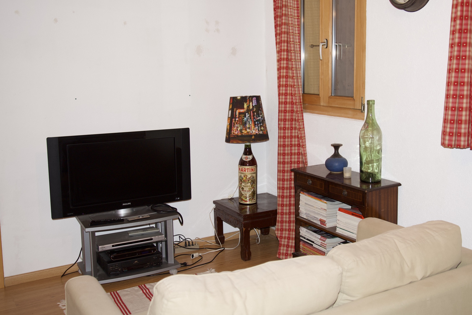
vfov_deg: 32.6
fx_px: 538
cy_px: 139
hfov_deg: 47.1
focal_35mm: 41
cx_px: 282
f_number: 5.6
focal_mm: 32
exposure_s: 1/60
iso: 1100
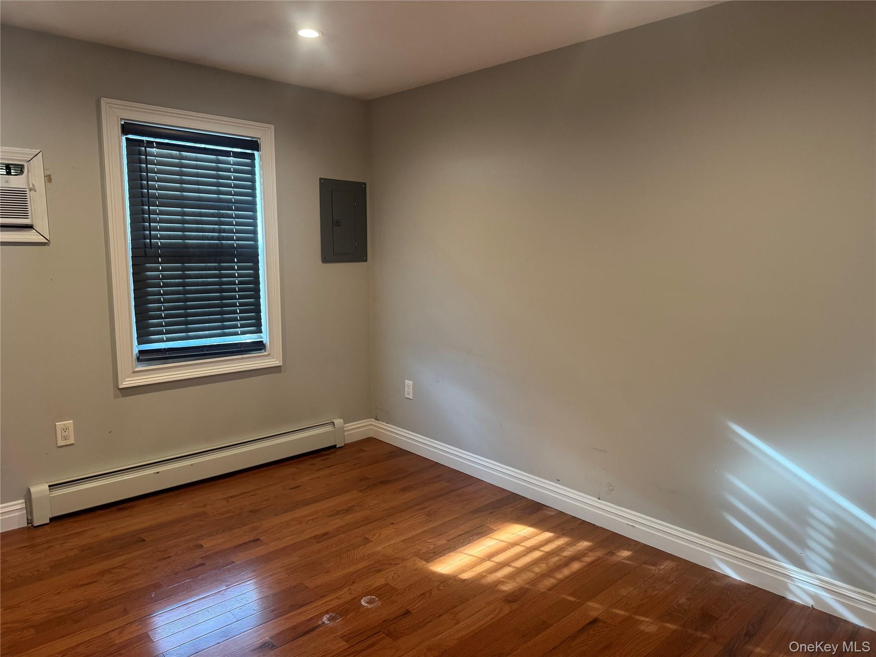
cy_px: 328
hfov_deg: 71.6
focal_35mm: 24
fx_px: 607
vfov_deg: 56.8
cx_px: 438
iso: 250
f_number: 1.78
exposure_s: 1/60
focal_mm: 6.76
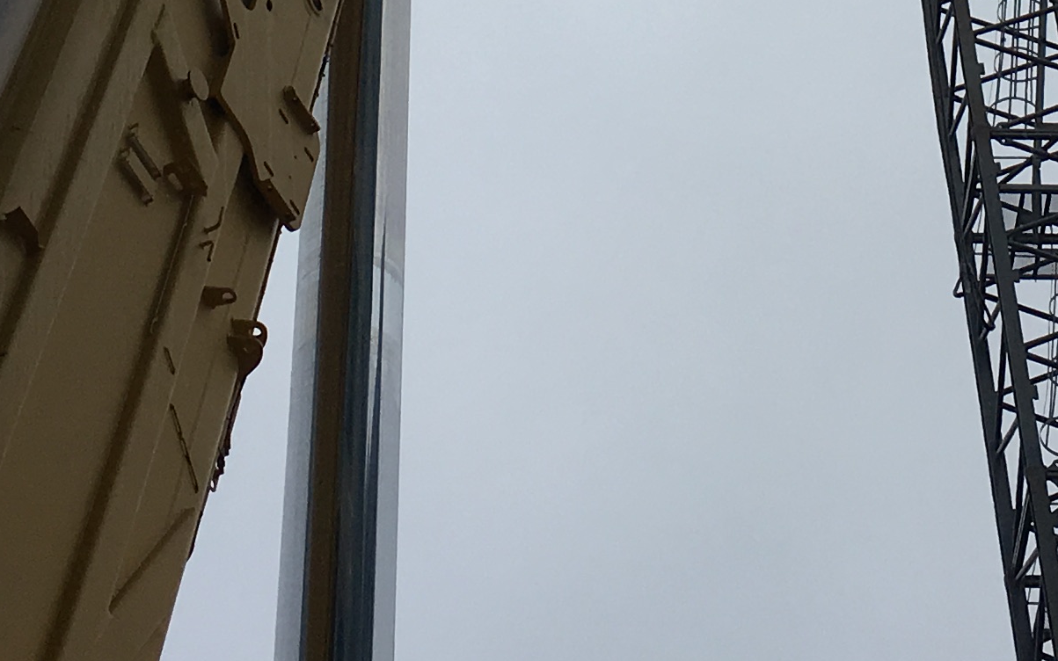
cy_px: -406
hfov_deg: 20.1
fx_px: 2970
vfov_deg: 12.0
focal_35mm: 103
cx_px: 749
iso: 25
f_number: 2.2
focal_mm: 4.15
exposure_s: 1/291
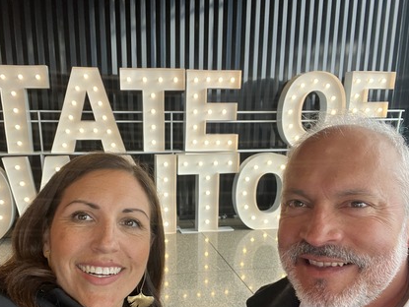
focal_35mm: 31
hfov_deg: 58.0
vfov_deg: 44.8
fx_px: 367
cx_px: 172
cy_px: 205
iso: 160
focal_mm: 2.71
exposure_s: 1/41
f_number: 2.2
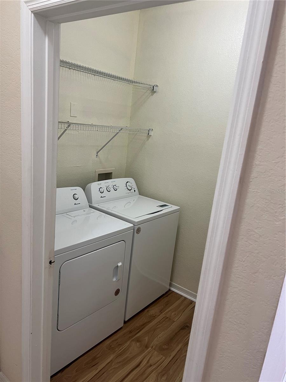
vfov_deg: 67.3
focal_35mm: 26
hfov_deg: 53.1
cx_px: 143
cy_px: 191
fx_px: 286
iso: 100
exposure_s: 1/60
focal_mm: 5.7
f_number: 1.5
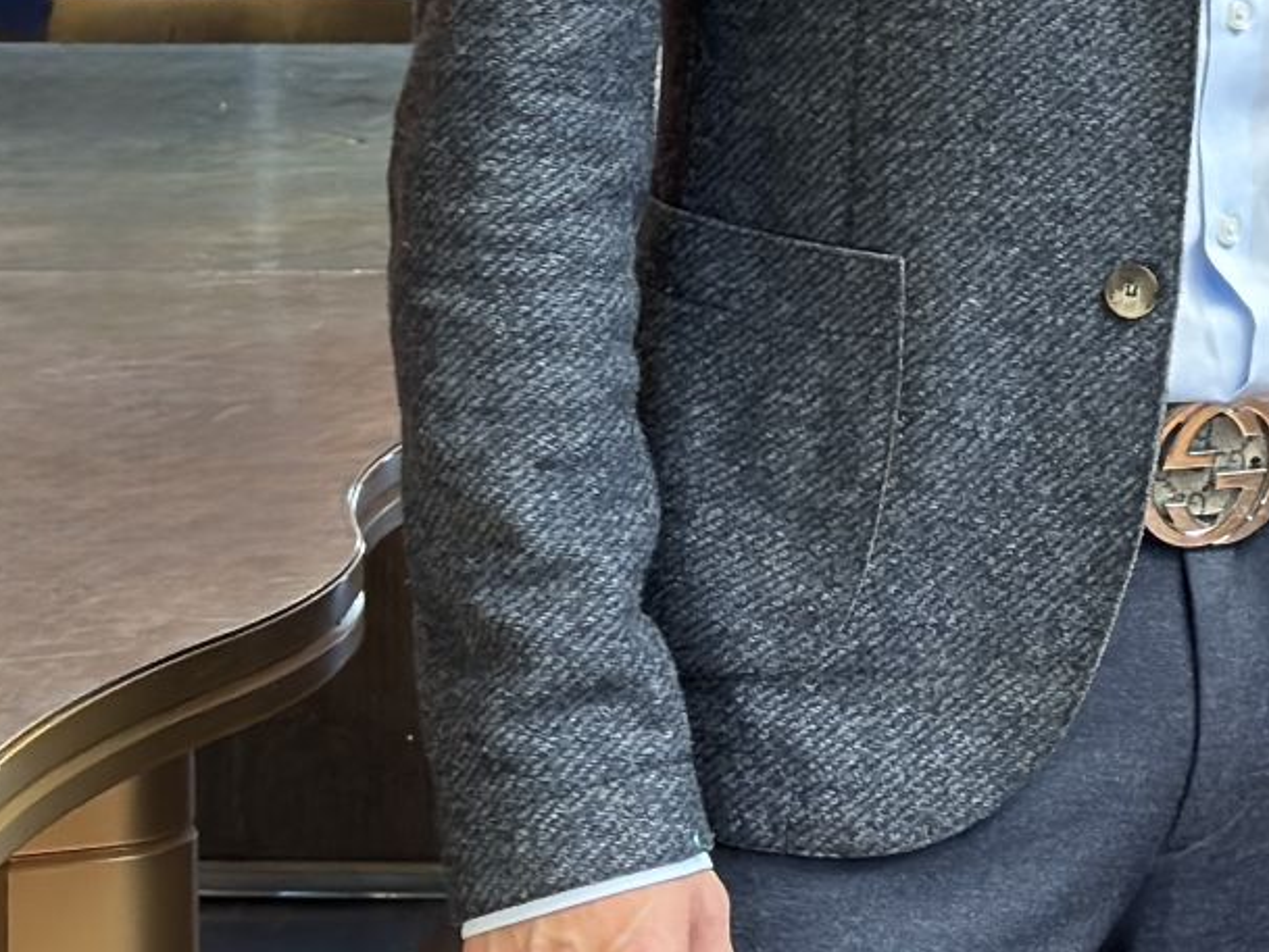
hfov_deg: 22.2
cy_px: -444
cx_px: 1486
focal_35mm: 82
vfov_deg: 16.5
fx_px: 3007
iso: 160
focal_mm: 5.96
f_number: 1.6
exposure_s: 1/50
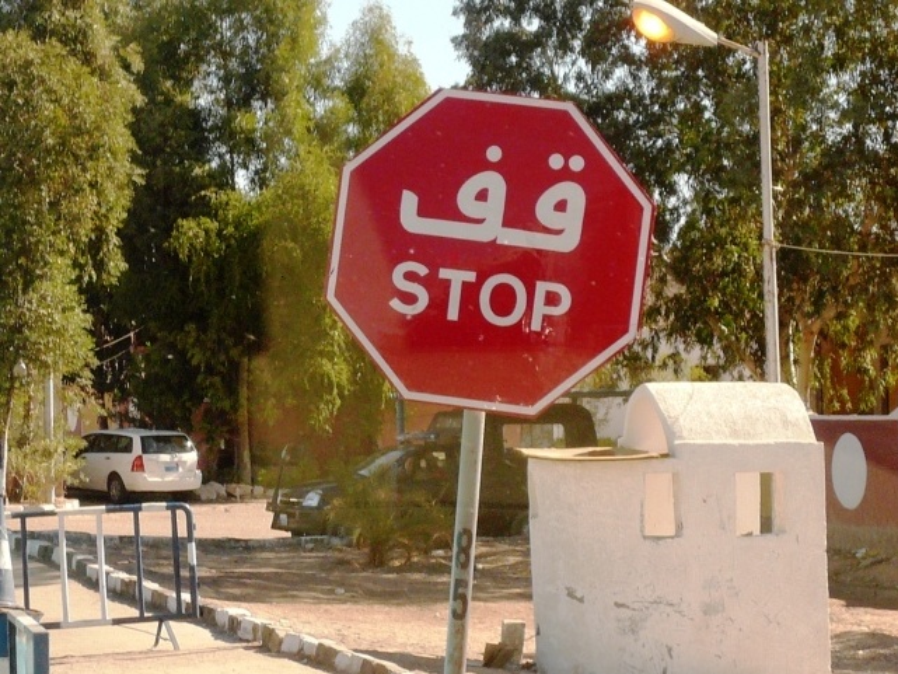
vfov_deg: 23.3
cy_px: 337
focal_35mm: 63
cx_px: 449
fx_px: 1635
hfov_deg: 30.7
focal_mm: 10.3
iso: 100
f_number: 4.1
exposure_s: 1/320
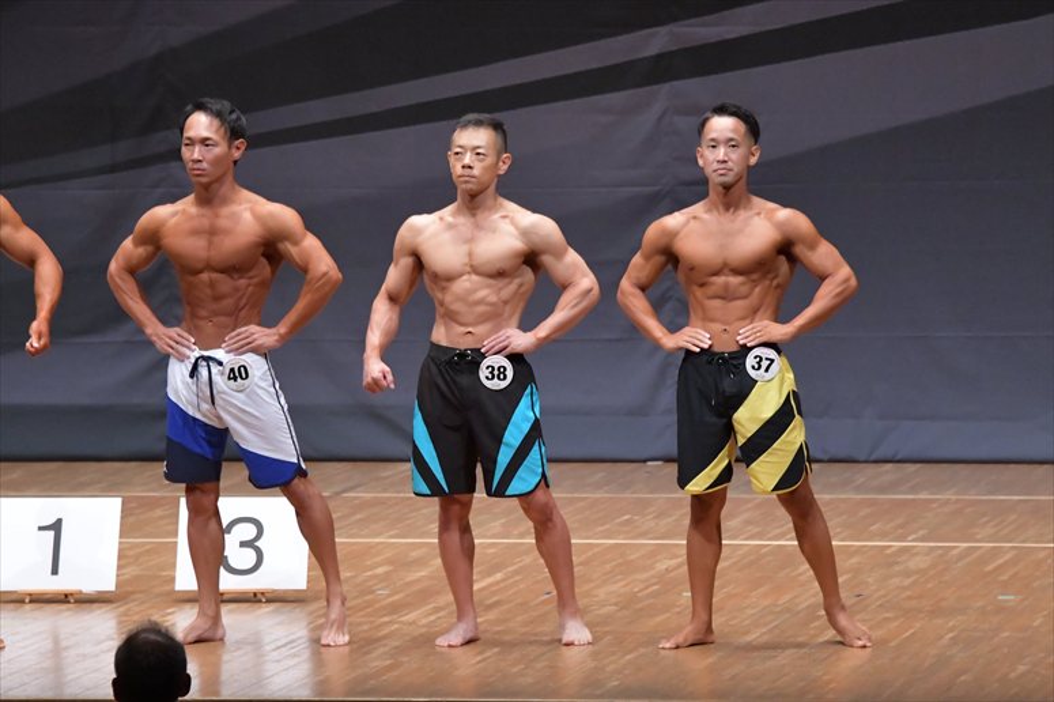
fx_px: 7462
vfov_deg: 5.4
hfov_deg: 8.1
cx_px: 527
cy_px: 351
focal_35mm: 255
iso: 8000
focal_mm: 170
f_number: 5.6
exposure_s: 1/400
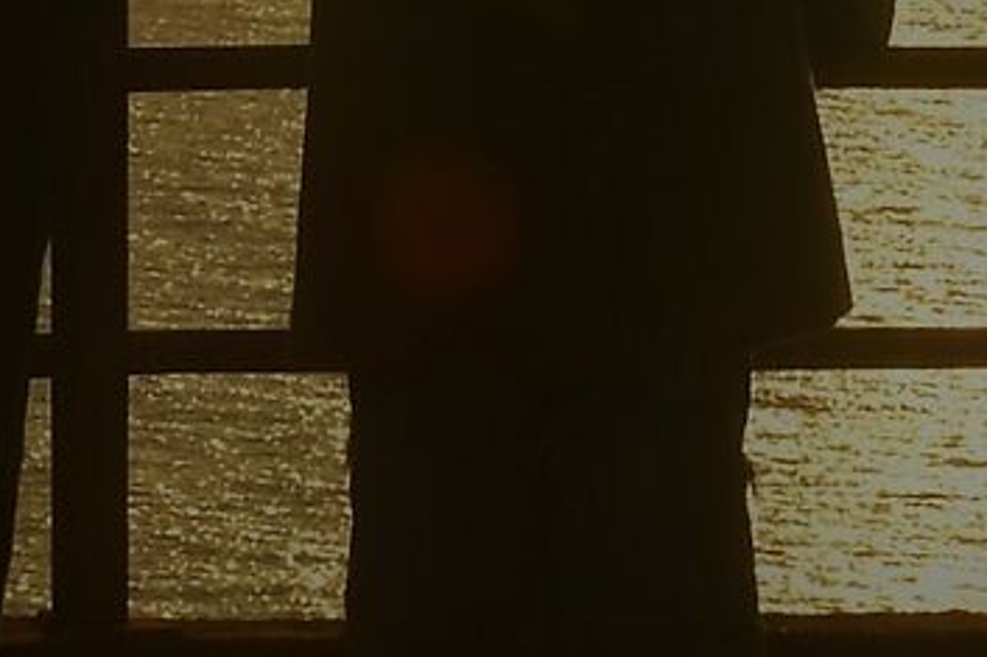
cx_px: -870
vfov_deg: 3.9
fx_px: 9509
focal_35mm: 347
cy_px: -632
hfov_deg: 5.8
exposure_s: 1/640
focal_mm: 34
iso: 100
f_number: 13
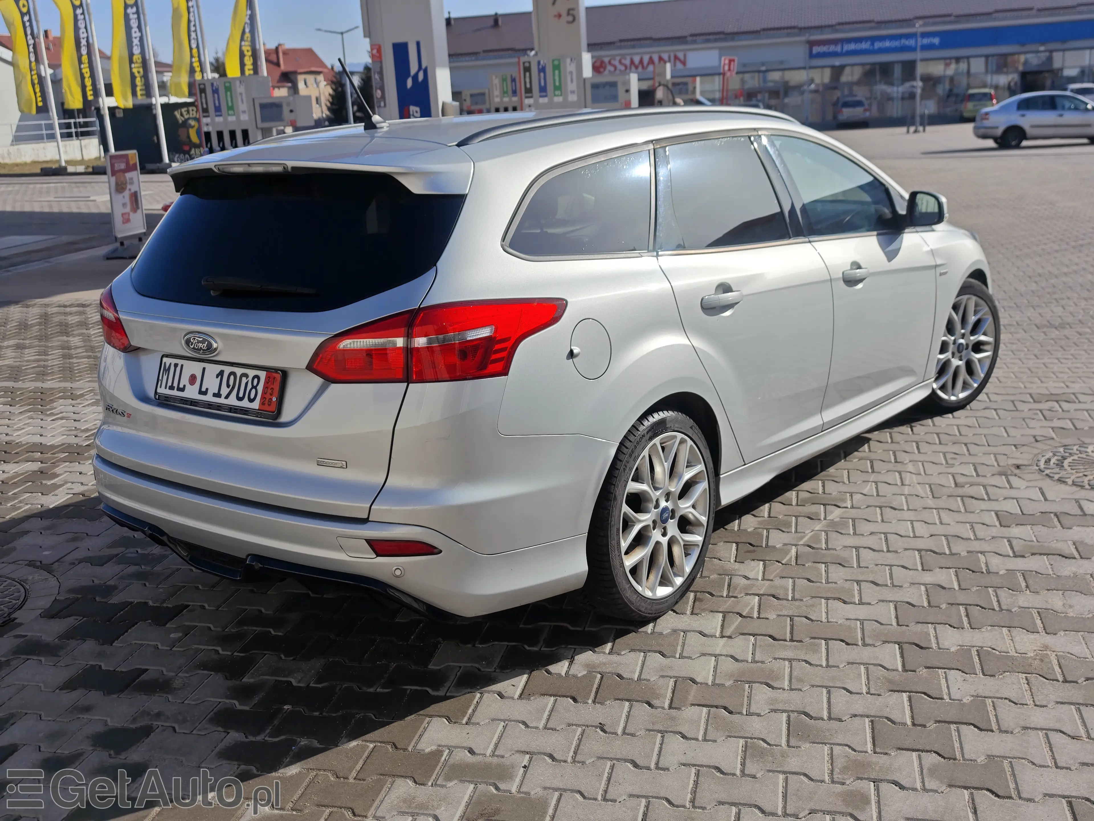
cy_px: 410
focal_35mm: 35
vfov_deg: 40.7
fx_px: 1106
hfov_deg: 52.6
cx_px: 547
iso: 50
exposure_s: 1/3940
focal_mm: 8.72
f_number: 2
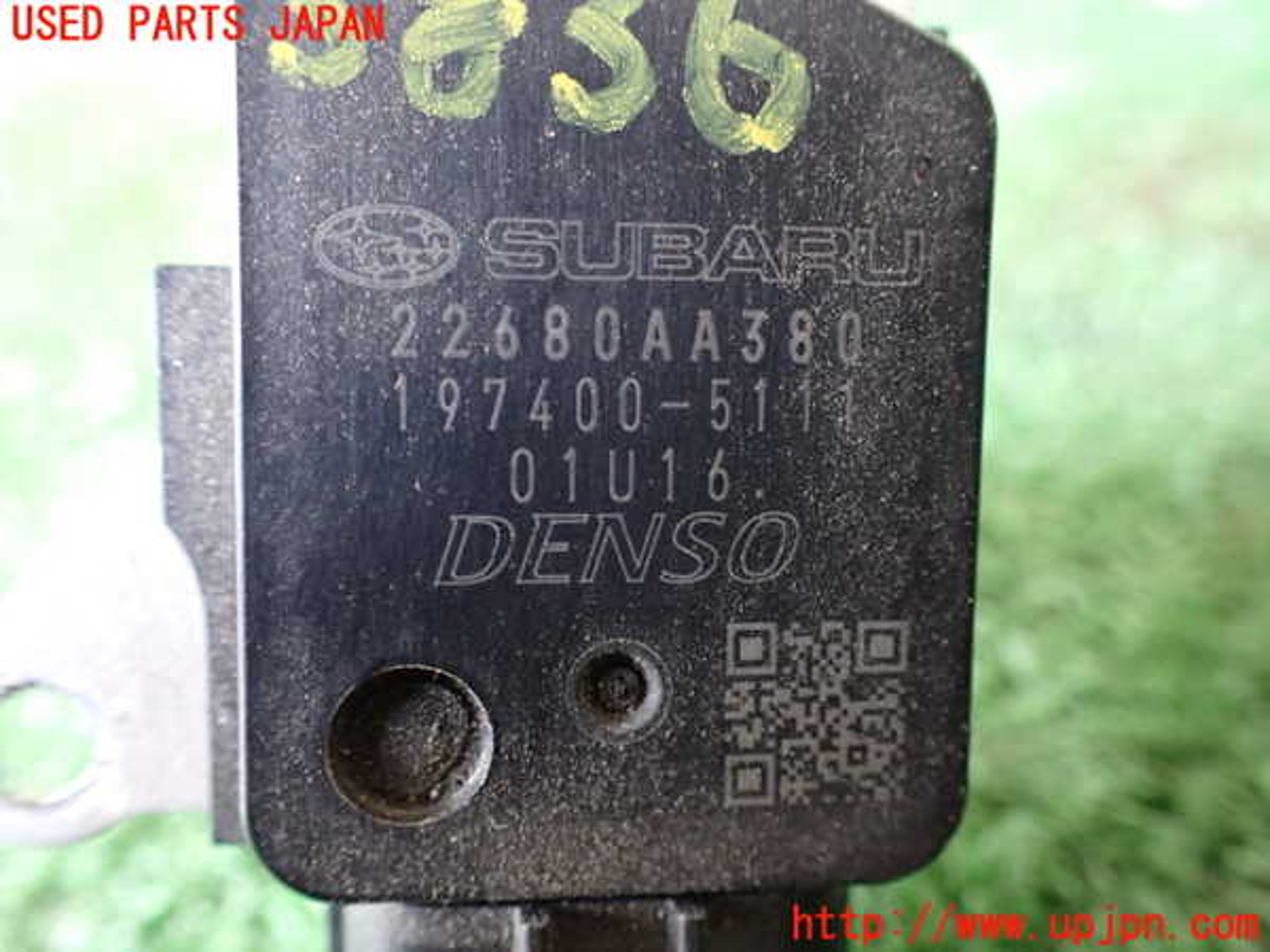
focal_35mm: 30
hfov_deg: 60.0
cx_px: 635
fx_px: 1101
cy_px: 476
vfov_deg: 46.8
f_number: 2.3
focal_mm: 5.4
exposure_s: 1/60
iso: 800
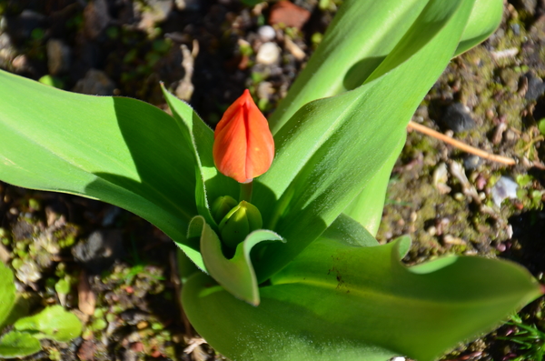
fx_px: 6117
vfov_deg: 3.4
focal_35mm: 405
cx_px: 272
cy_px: 180
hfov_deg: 5.1
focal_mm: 270
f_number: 11
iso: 110
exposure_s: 1/125
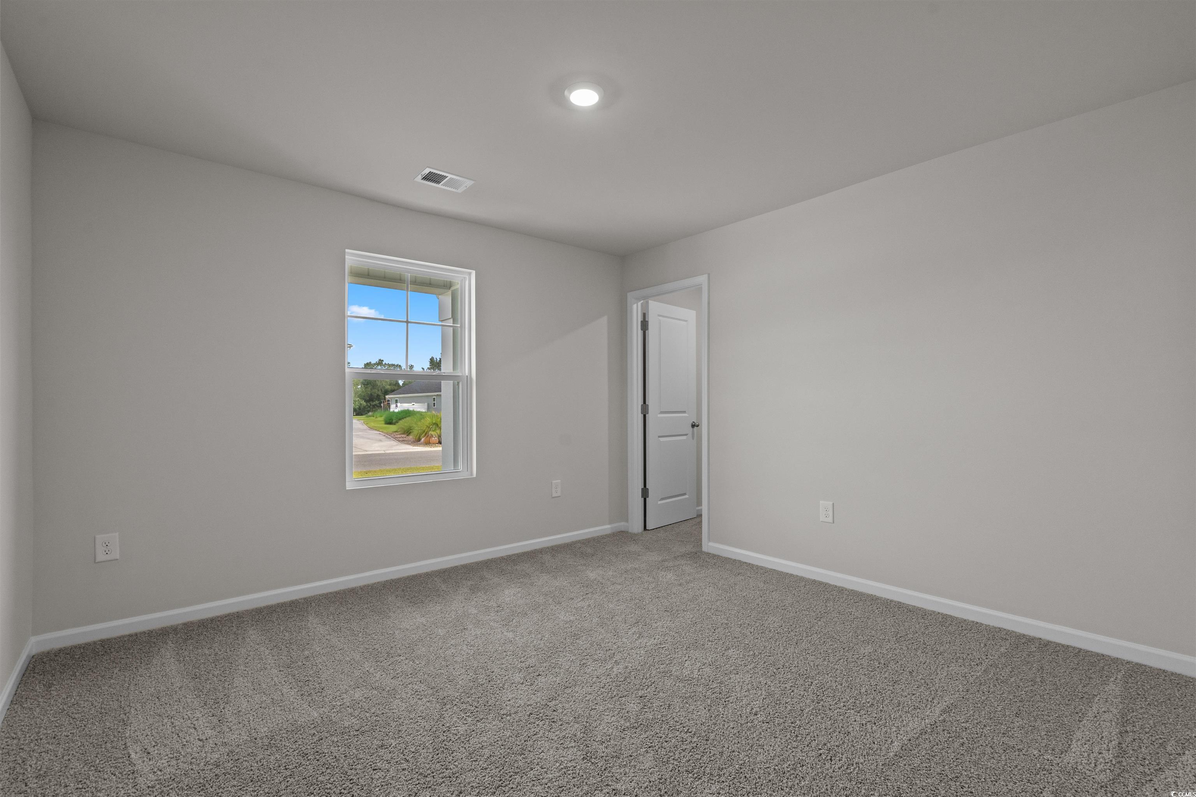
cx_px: 598
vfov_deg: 73.7
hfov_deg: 96.7
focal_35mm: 16
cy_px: 398
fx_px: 532
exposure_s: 1/15
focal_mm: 16
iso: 1000
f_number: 8
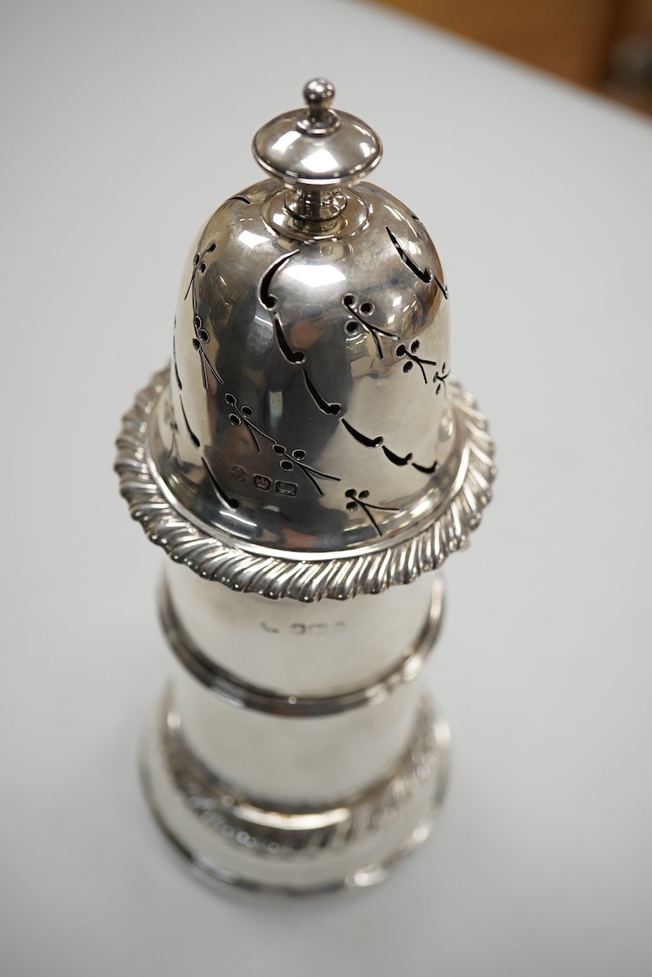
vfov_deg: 43.6
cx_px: 326
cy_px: 488
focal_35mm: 45
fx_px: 1222
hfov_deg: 29.9
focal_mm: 30
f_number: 7.1
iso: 2500
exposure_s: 1/640
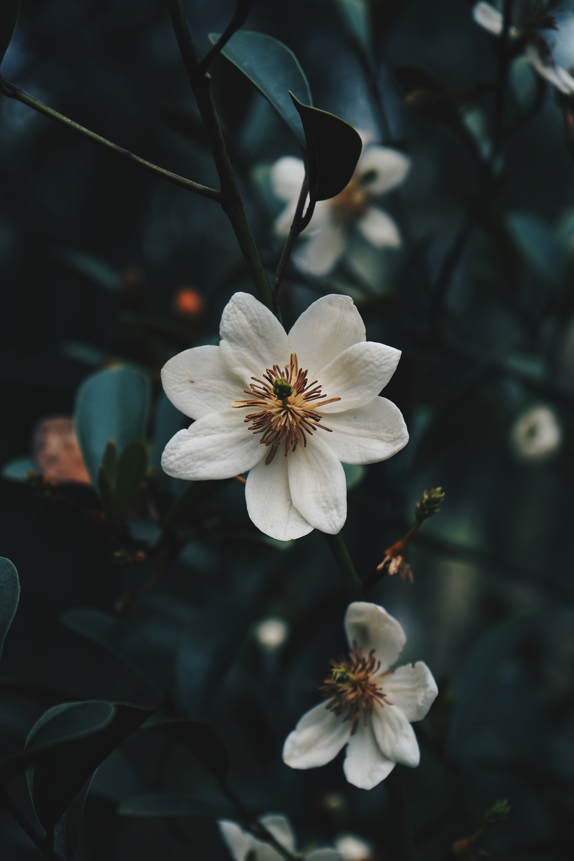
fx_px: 1674
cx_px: 287
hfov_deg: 19.5
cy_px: 430
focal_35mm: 70
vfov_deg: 28.8
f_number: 7.1
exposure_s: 1/125
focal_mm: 70
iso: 100
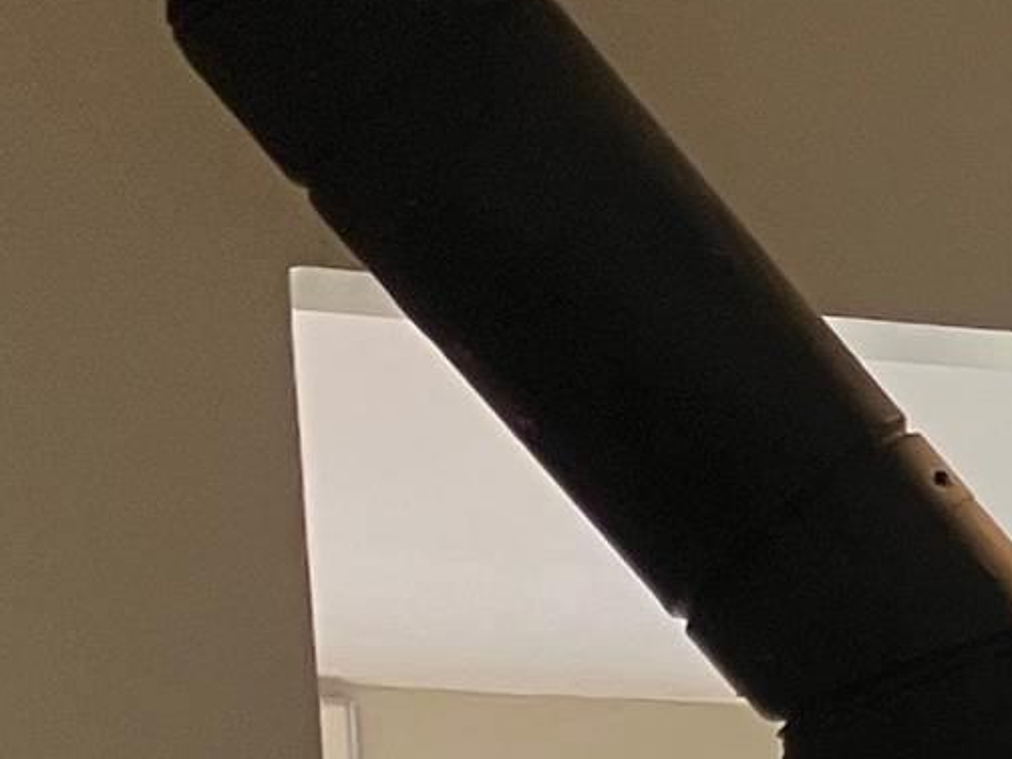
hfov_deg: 10.3
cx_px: 2282
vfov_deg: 7.7
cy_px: 2192
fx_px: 4998
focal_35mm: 171
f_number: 1.8
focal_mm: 3.99
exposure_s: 1/60
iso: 50
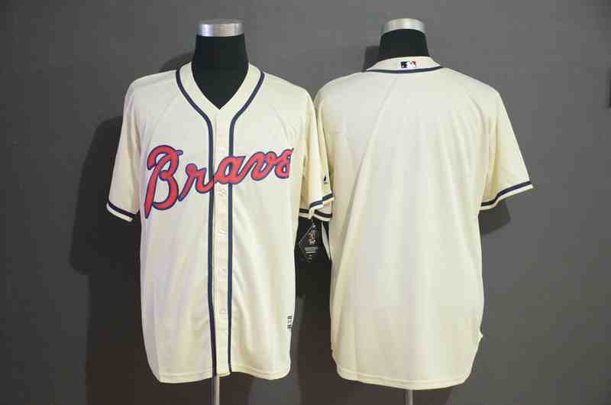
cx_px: 306
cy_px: 202
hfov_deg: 28.1
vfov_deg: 18.8
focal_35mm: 72
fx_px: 1220
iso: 4000
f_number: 4.5
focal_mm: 48
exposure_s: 1/25
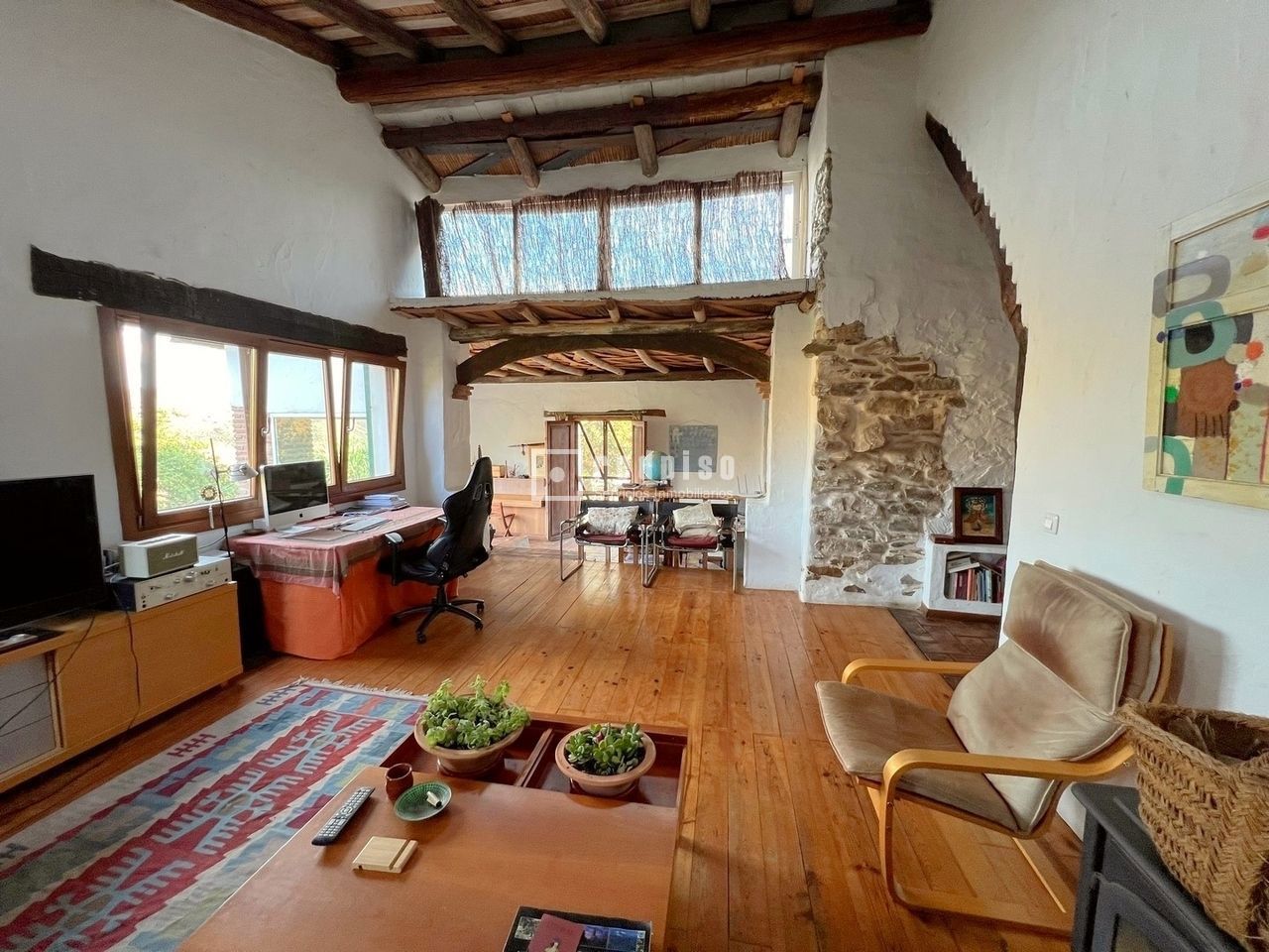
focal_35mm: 13
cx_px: 634
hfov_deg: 106.2
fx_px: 477
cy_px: 476
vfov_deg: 89.9
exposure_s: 1/50
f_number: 1.8
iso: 125
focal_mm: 1.57
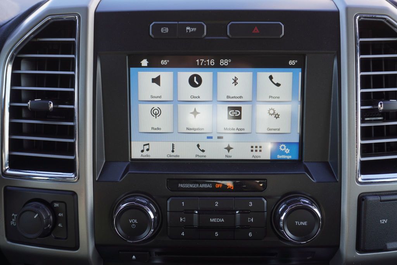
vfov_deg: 41.8
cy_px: 132
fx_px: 348
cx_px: 198
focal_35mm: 32
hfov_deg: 59.5
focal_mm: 21
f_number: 4.5
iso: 100
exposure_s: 1/80
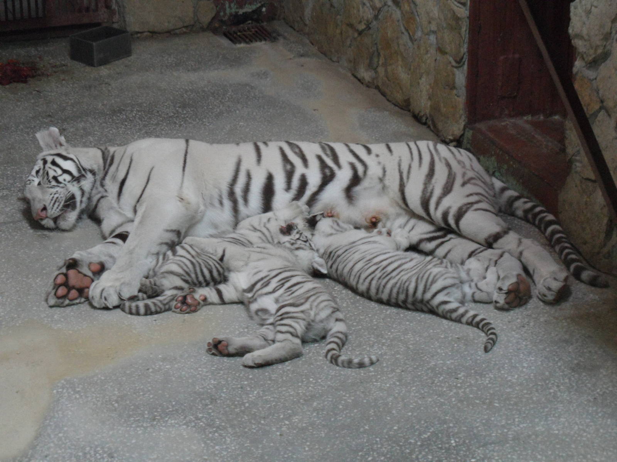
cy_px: 231
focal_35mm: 100
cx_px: 308
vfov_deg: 14.8
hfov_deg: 19.6
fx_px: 1782
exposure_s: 1/8
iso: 400
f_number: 4.4
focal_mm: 16.3
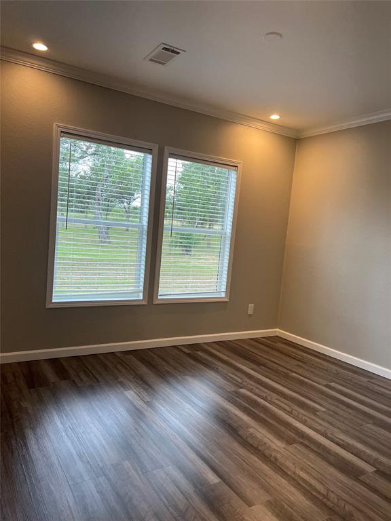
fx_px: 392
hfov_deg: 53.1
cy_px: 260
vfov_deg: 67.3
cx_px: 196
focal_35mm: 26
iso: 80
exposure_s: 1/120
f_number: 1.5
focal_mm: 5.7
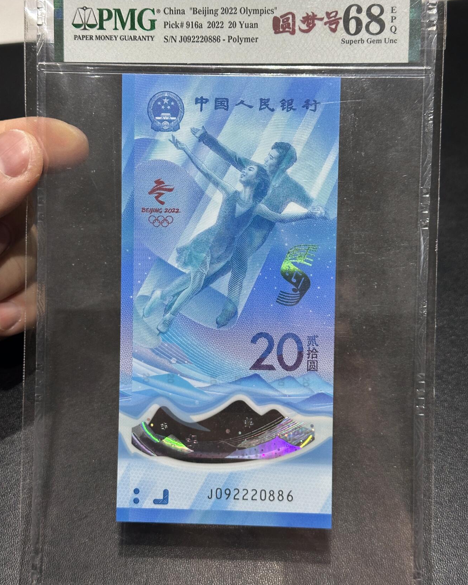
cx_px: 237
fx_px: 883
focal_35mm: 51
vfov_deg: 36.7
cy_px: 280
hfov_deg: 29.7
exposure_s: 1/50
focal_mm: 6.86
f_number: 1.78
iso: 160
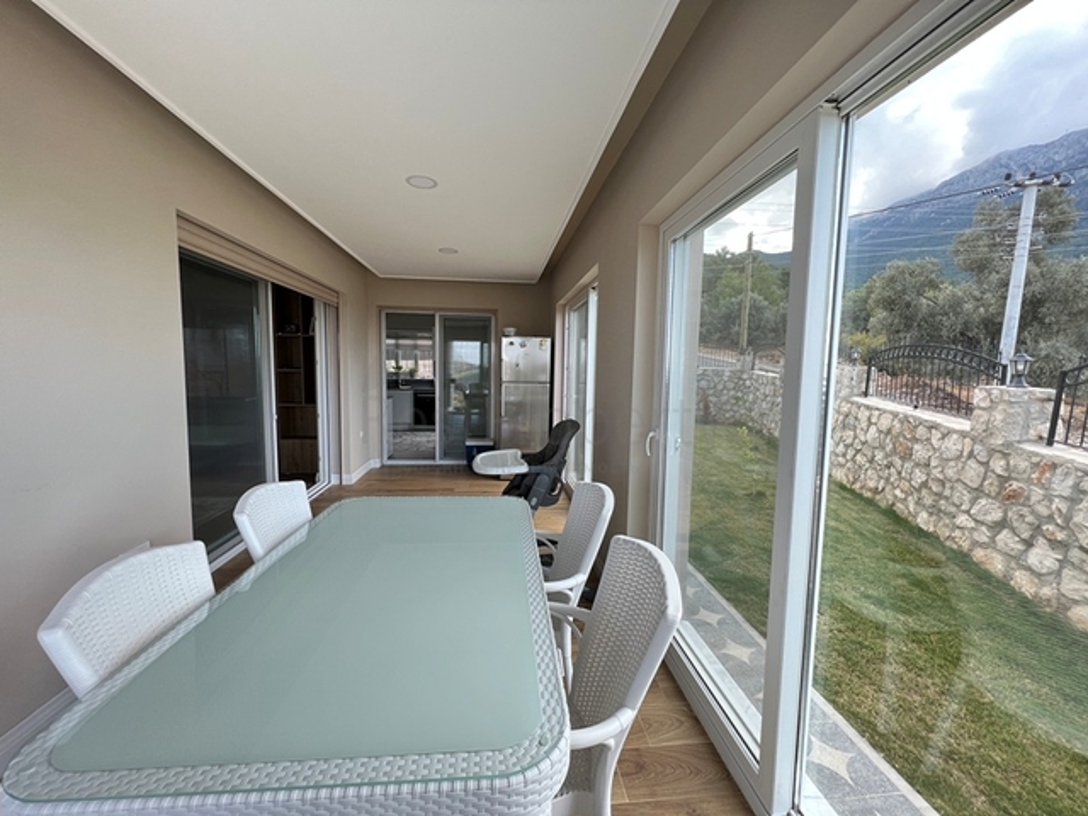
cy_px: 408
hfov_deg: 106.2
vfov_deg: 89.9
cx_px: 544
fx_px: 409
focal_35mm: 13
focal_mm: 1.57
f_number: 1.8
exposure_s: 1/99
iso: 50
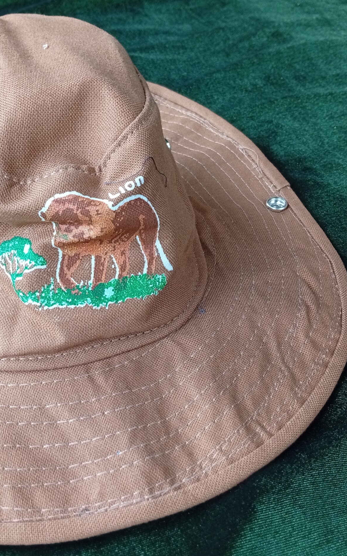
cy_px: 283
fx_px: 590
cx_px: 88
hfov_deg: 32.2
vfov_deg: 50.4
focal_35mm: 39
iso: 185
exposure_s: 1/50
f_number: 1.8
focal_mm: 3.98
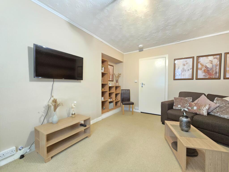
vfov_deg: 89.9
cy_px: 86
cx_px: 114
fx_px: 86
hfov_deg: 106.2
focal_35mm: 13
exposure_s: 1/33
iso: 1250
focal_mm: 2.2
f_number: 2.2
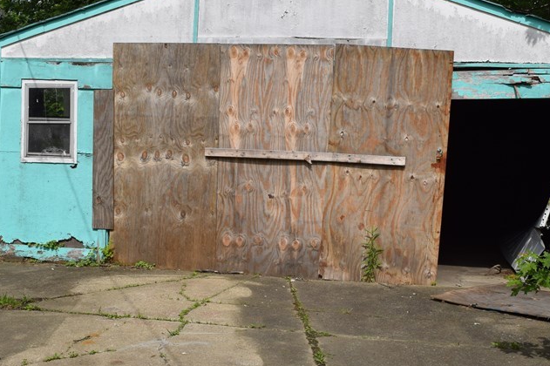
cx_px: 318
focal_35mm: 62
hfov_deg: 32.3
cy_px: 184
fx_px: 947
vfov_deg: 21.9
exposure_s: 1/400
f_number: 10
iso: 200
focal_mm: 24
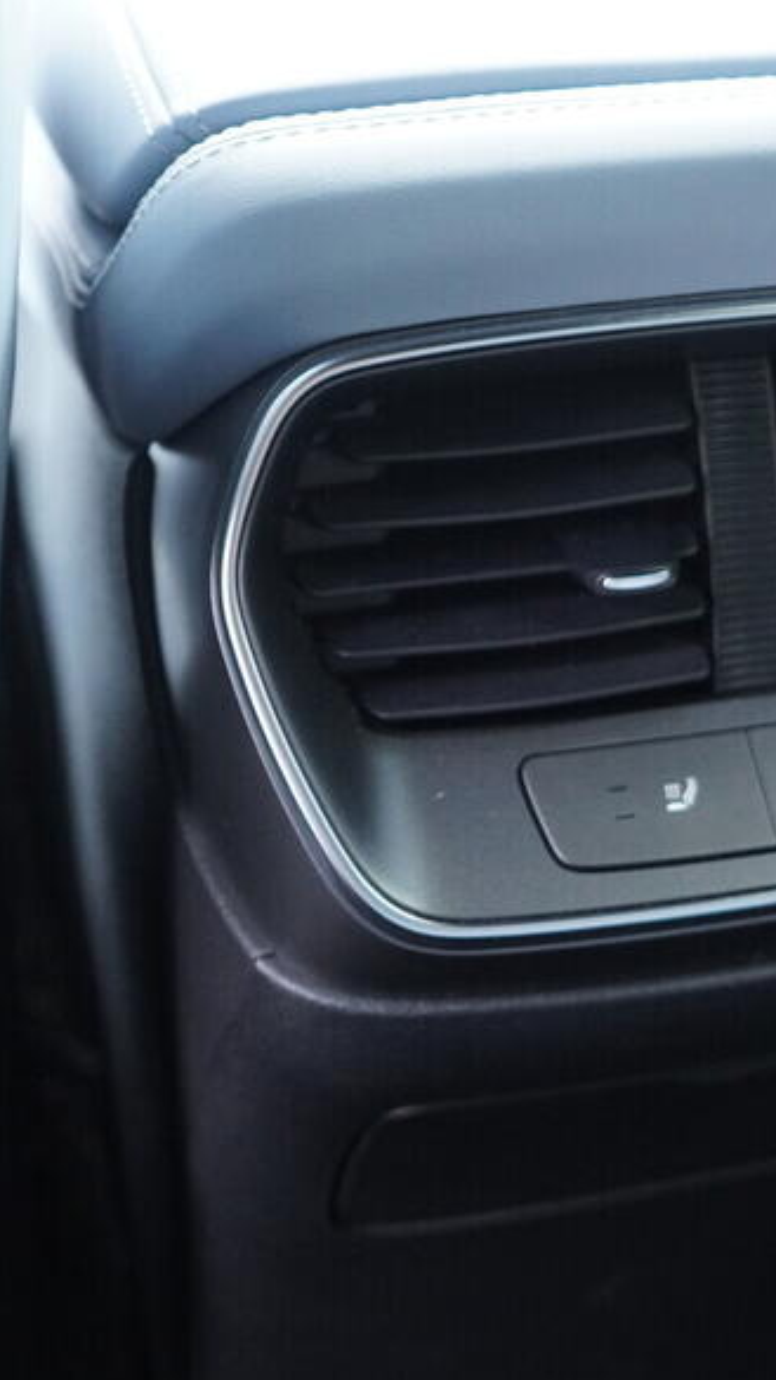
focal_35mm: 66
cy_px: 742
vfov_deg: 31.9
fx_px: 2415
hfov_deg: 17.9
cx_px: 748
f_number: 2.8
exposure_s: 1/40
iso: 2500
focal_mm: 24
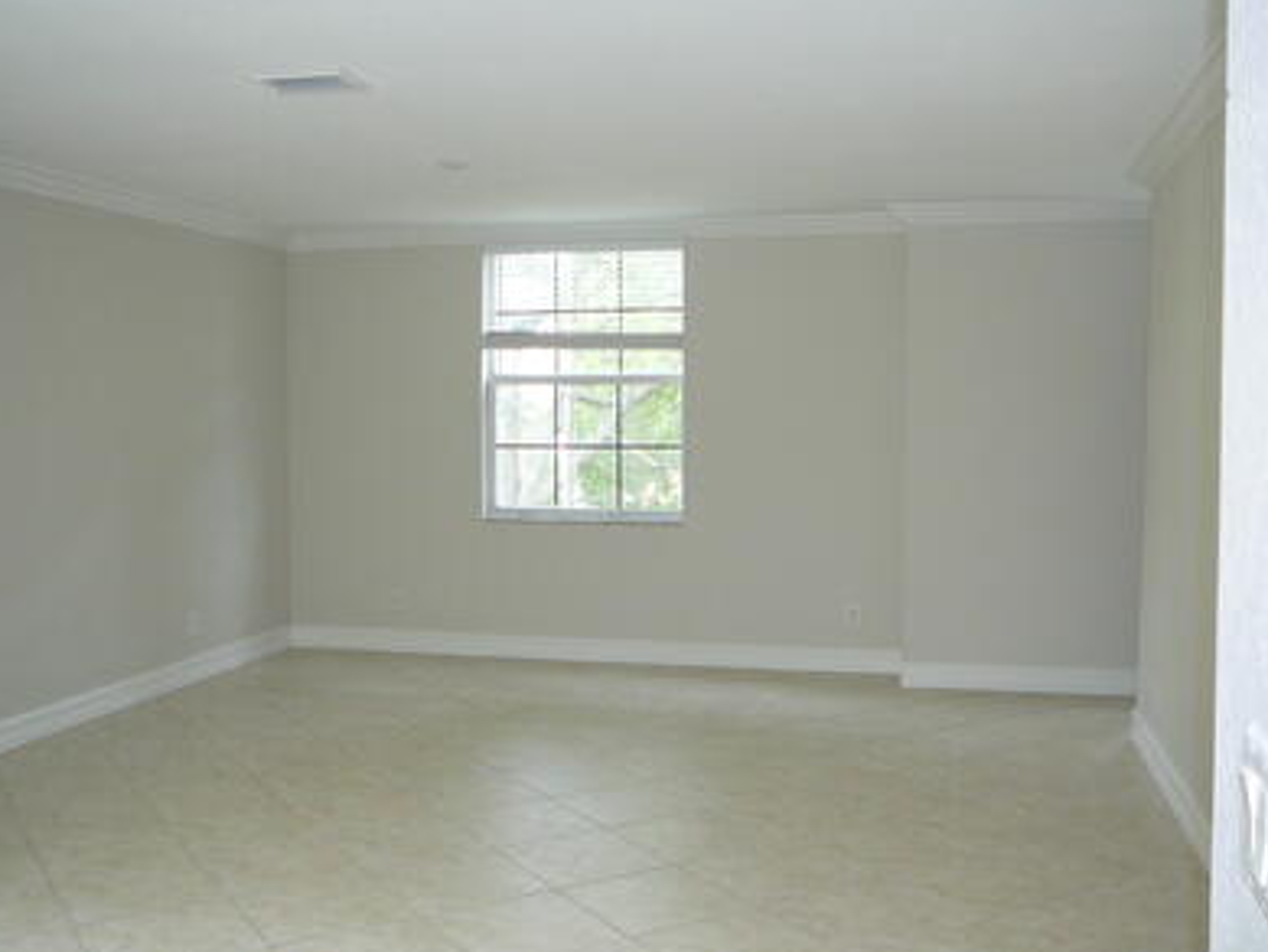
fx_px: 1319
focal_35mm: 36
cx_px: 626
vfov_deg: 39.7
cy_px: 473
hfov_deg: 51.3
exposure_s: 1/30
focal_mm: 5.2
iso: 160
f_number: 2.8
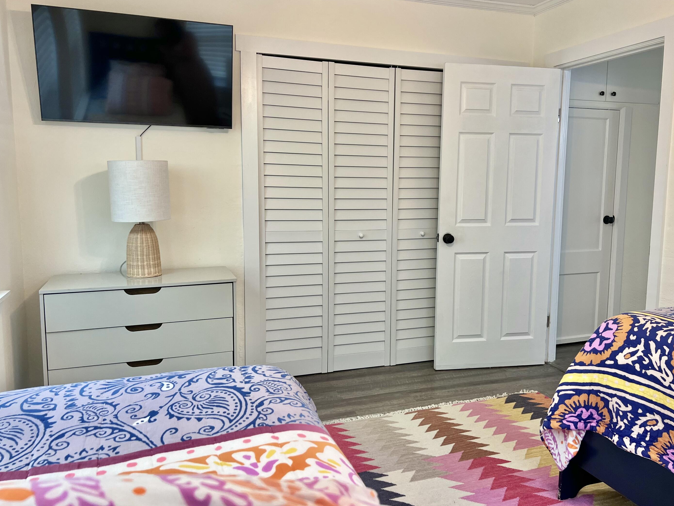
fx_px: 545
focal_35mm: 28
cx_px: 359
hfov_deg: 63.4
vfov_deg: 49.7
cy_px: 235
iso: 100
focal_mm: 5.7
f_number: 1.5
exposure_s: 1/120
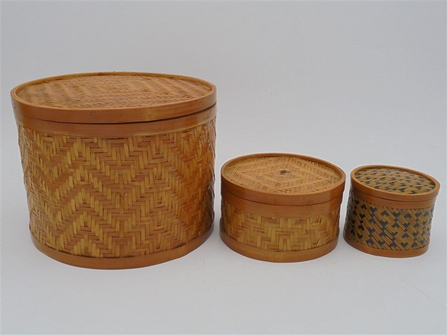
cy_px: 168
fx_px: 491
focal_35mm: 38
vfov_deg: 37.7
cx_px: 224
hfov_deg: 49.0
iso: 100
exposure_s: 1/200
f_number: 4.2
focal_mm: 6.9
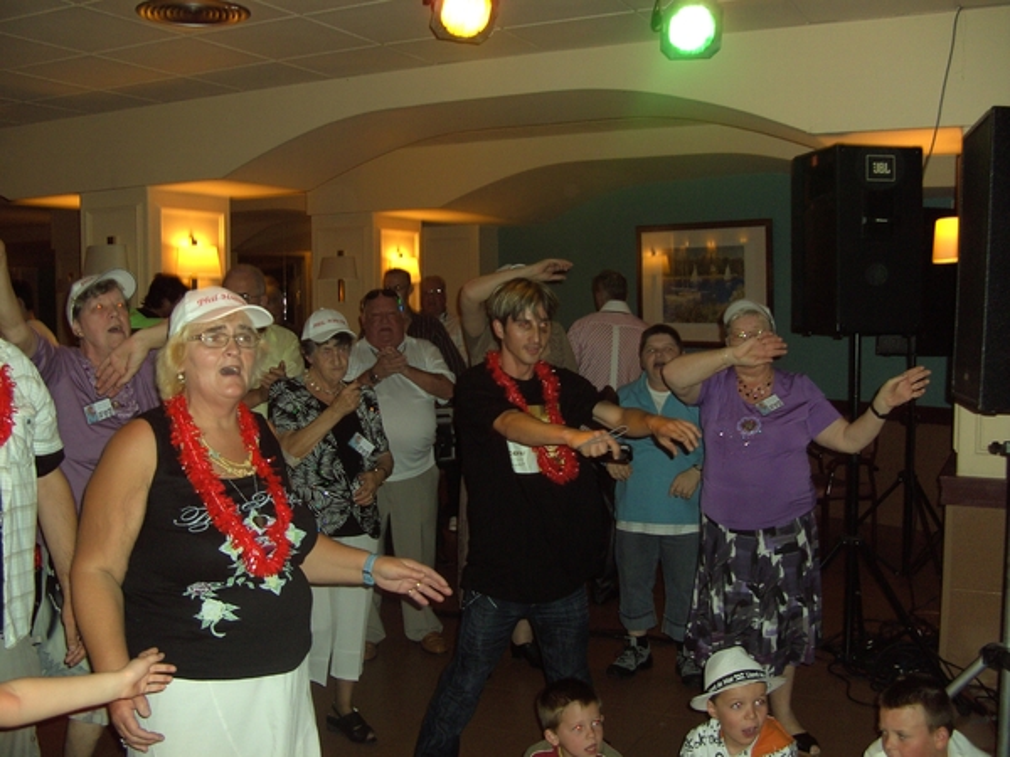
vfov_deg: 38.7
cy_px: 378
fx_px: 1080
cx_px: 505
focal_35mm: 37
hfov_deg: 50.1
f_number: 2.8
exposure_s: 1/50
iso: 100
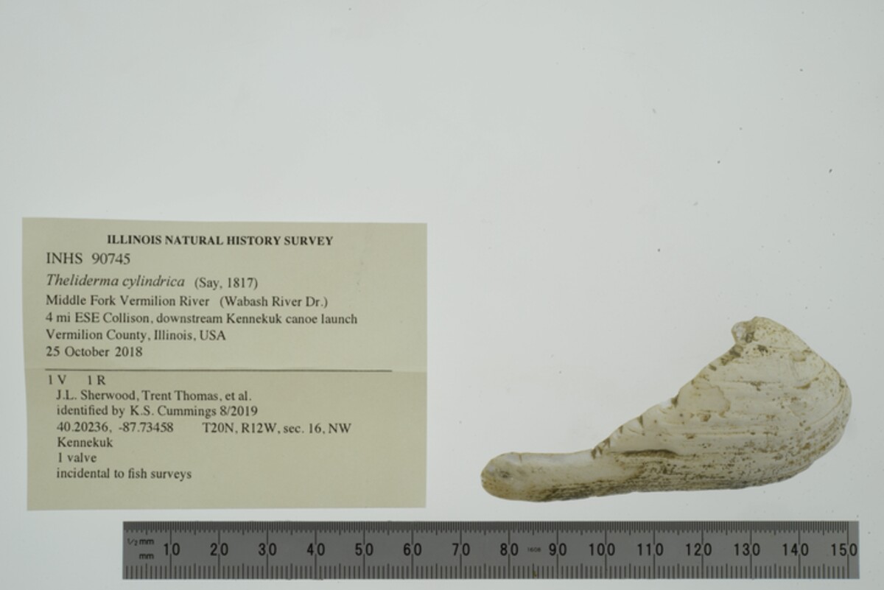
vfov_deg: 22.6
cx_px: 442
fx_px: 1474
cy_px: 295
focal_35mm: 60
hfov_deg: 33.4
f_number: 32
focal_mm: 60
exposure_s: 1/13
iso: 100
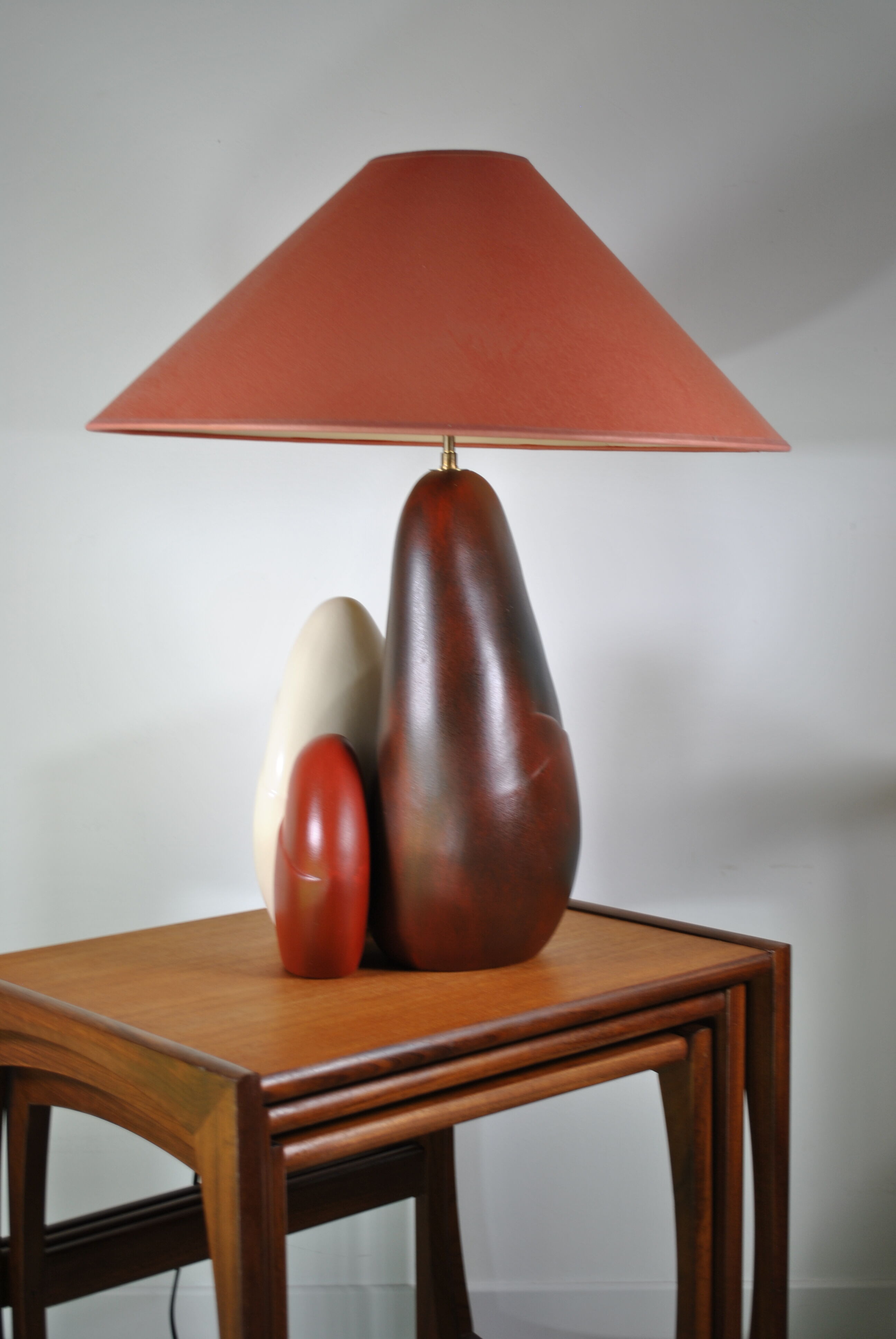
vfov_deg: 37.8
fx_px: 1954
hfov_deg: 25.8
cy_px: 670
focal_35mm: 52
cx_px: 448
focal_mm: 35
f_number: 5
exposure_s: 1/40
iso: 100
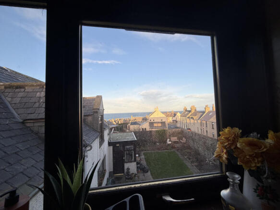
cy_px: 105
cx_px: 140
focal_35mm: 14
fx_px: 113
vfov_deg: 85.7
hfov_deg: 102.1
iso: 64
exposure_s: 1/461
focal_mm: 2.22
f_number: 2.2
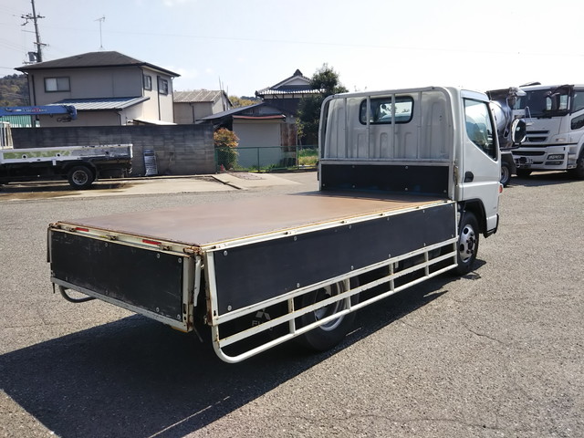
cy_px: 219
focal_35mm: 30
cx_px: 292
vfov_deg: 46.8
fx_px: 506
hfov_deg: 60.0
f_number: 2.2
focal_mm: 4
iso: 20
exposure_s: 1/875
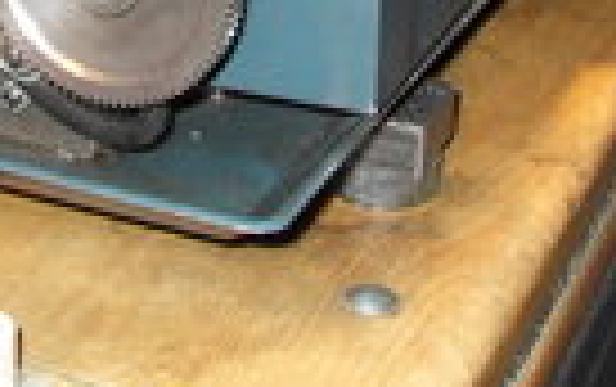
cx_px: 103
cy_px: -166
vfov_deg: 11.7
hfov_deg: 19.0
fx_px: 1815
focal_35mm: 108
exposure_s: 1/45
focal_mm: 6.3
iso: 400
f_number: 3.5
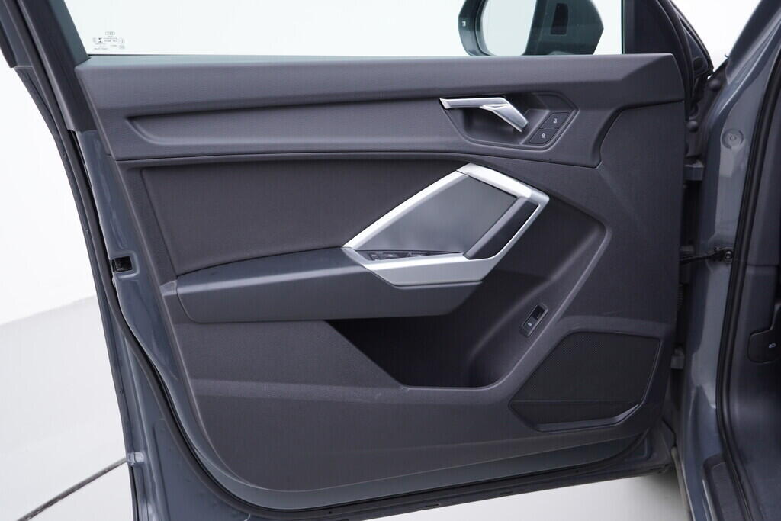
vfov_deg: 36.9
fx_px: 781
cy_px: 260
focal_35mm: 36
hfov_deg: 53.1
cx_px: 390
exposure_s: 1/50
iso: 125
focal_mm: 24
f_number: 3.2
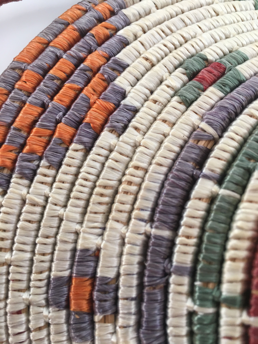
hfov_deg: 48.2
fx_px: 288
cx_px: 129
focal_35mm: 29
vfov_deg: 61.7
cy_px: 172
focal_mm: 4.15
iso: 40
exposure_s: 1/33
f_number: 2.2
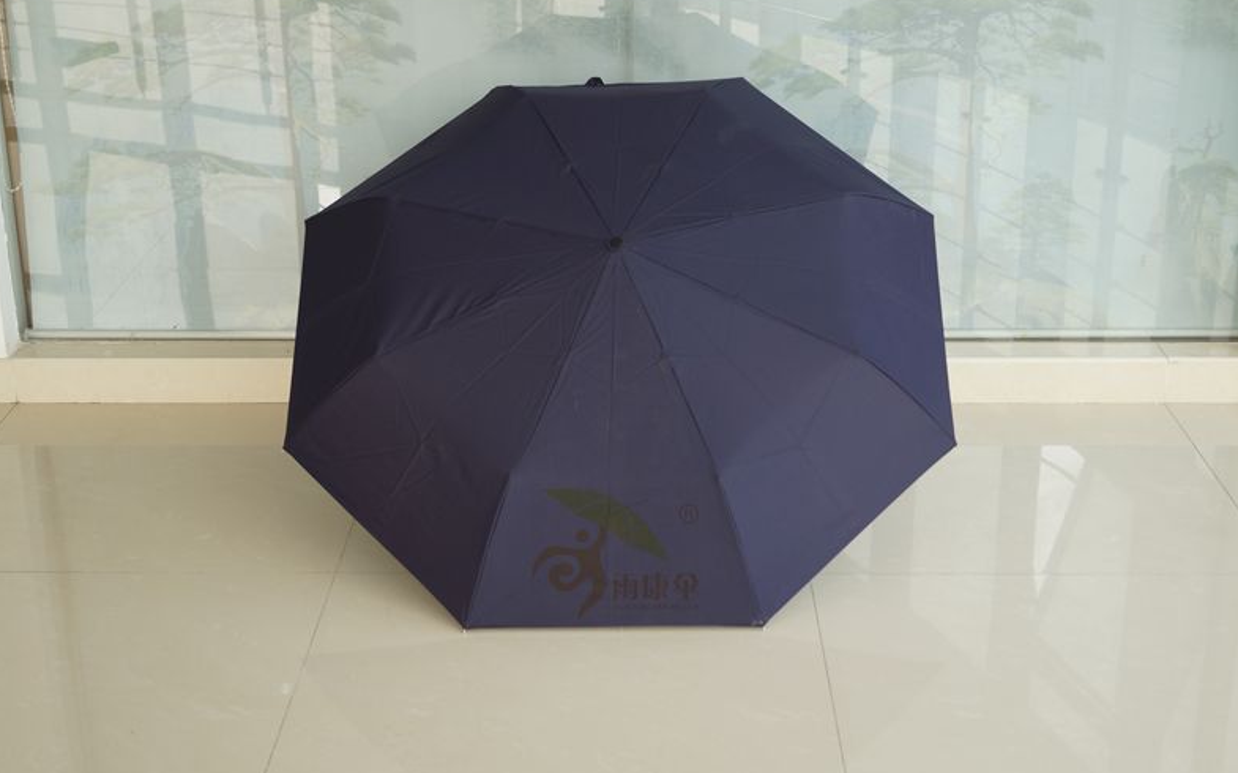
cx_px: 623
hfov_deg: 37.2
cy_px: 371
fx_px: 1839
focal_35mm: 55
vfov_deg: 23.7
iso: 200
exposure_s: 1/60
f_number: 4.5
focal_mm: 35
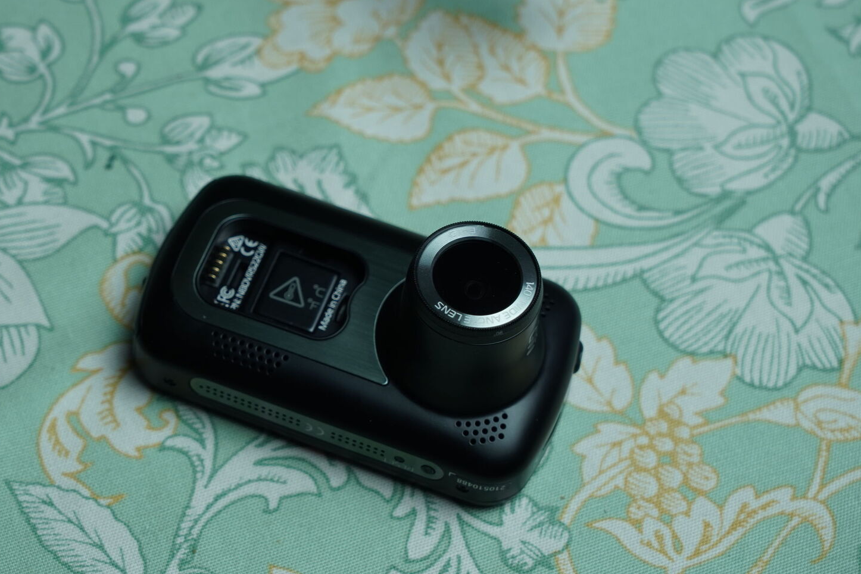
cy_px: 307
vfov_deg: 16.1
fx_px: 2033
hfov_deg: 23.8
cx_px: 315
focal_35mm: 85
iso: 320
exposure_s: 1/125
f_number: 6.3
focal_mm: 64
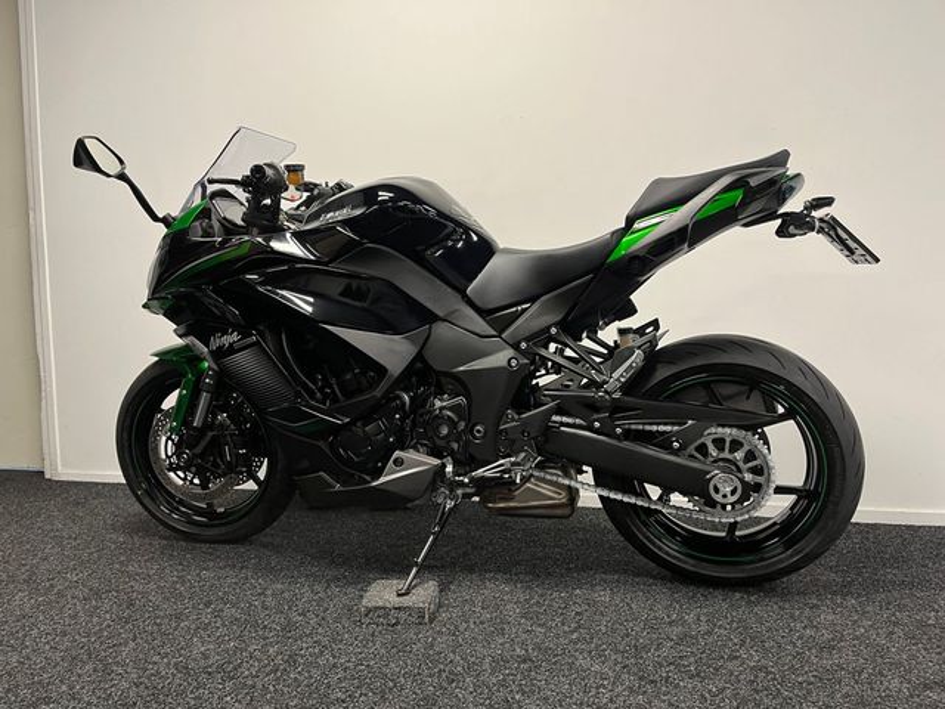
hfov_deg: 67.3
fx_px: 710
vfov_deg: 53.1
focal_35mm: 26
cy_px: 354
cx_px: 472
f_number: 1.6
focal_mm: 5.1
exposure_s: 1/50
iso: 100
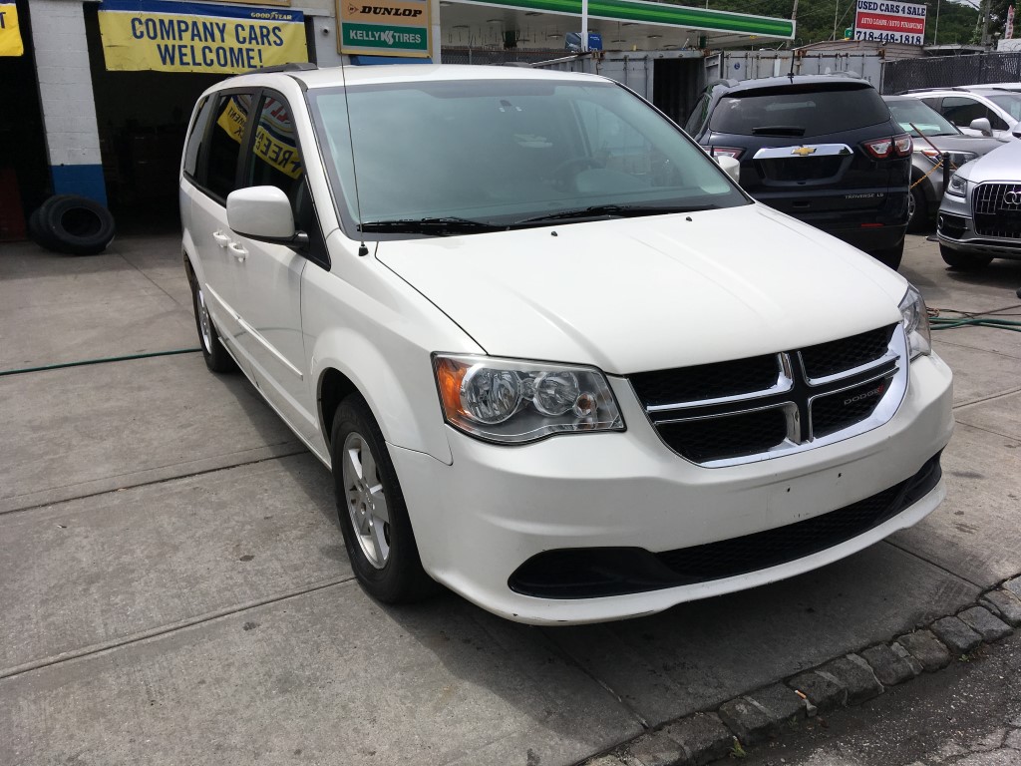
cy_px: 383
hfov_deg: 61.7
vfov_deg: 48.2
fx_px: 855
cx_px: 510
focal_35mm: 29
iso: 25
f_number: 2.2
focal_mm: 4.15
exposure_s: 1/4525
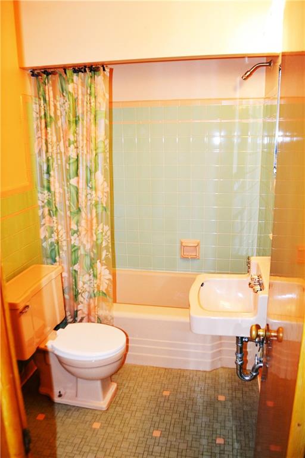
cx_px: 152
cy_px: 229
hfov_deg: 47.9
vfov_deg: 67.4
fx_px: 343
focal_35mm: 27
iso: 640
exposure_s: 1/60
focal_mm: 18
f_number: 3.5
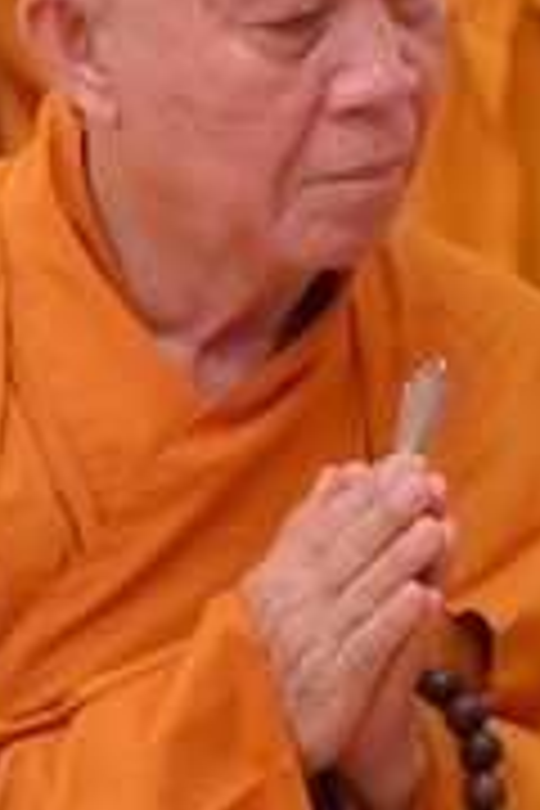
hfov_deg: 4.4
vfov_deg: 6.6
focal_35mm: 311
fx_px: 6997
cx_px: 340
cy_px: 189
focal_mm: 86
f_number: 4.5
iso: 1250
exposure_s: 1/160
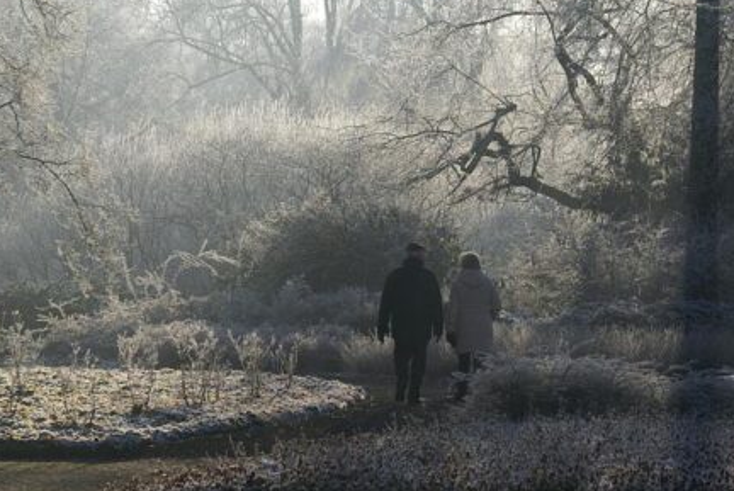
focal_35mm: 146
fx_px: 2980
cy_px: 238
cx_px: 445
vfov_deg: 9.4
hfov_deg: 14.0
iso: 100
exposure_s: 1/250
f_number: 8
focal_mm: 70
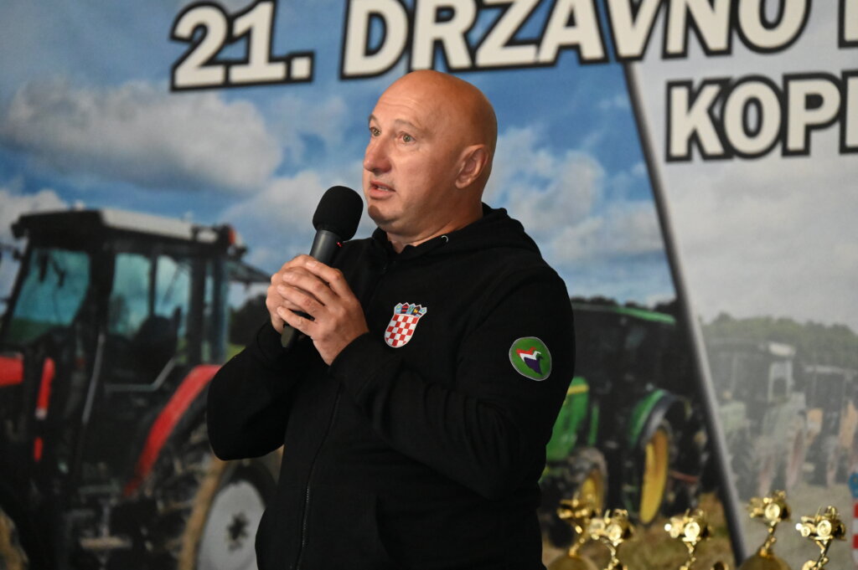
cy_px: 285
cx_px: 429
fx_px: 4763
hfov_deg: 10.3
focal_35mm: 200
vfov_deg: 6.9
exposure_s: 1/200
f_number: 6.3
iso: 18000
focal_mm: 200
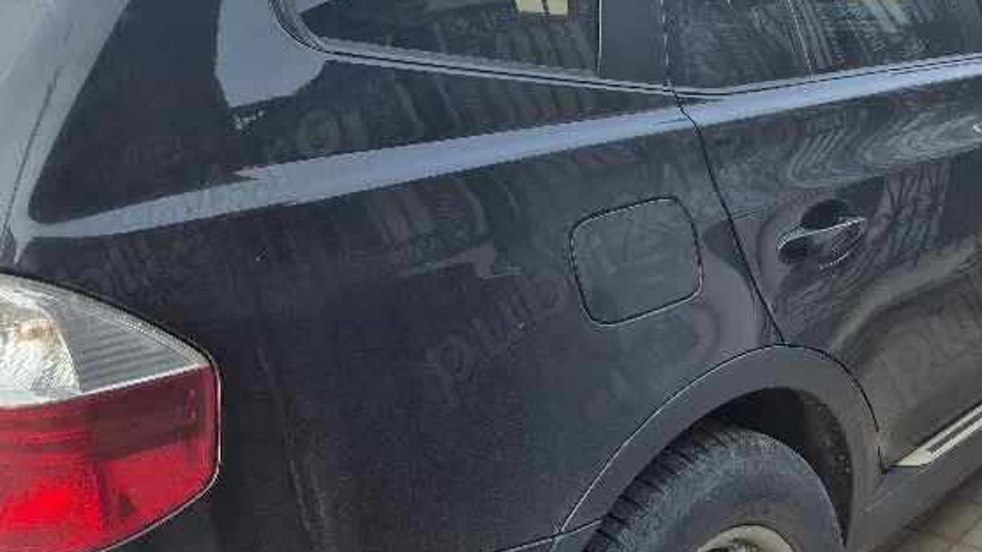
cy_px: 261
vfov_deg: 26.5
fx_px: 1171
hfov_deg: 44.1
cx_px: 726
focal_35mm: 45
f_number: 1.8
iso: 25
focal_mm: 5.4
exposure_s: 1/357
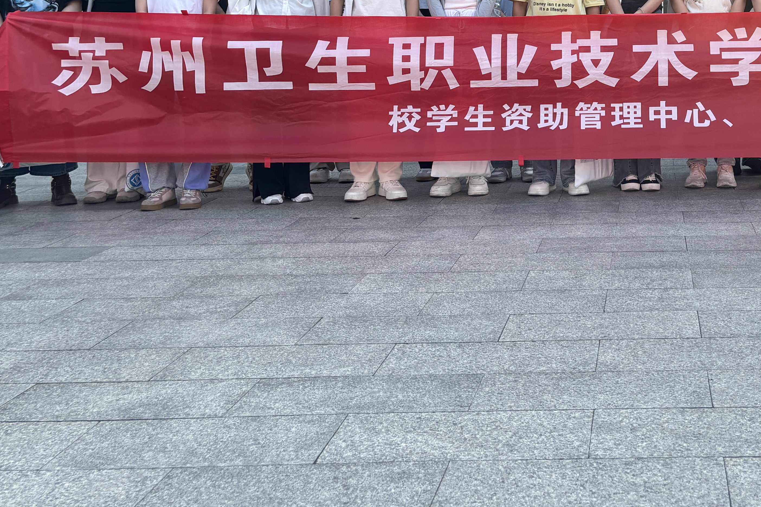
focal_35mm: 55
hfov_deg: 34.8
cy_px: -60
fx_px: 1163
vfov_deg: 23.1
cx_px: 640
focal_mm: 5.96
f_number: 1.6
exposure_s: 1/880
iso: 50
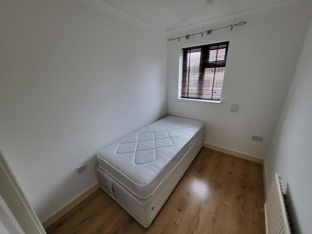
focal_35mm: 13
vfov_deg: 89.9
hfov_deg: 106.2
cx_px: 156
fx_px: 117
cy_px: 117
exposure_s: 1/50
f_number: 2.2
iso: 320
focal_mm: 1.74
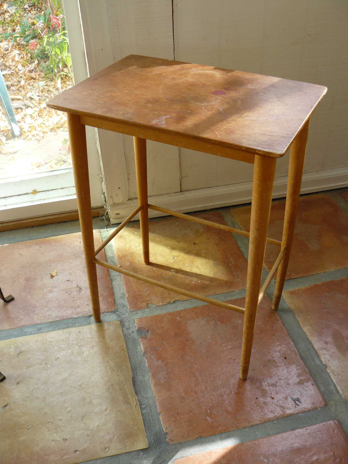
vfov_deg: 51.4
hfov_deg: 39.7
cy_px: 232
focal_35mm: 36
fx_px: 483
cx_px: 174
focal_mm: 6
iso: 100
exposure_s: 1/100
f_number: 2.8
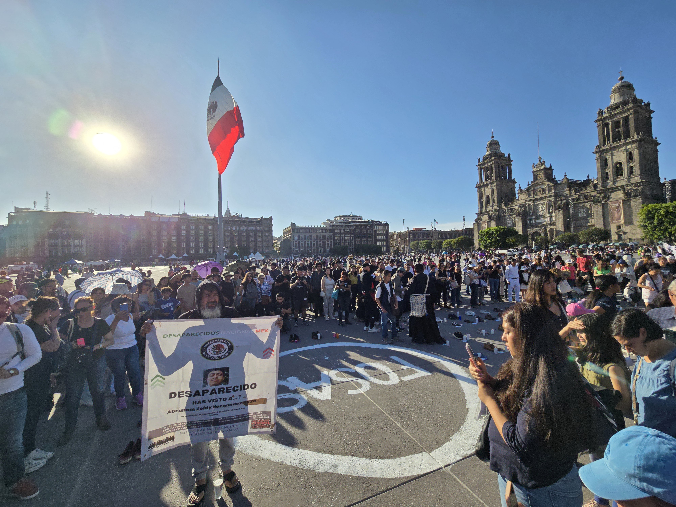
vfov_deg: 89.9
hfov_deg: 106.2
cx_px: 338
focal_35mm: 13
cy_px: 254
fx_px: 254
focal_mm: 2.2
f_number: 2.2
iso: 50
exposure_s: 1/2417
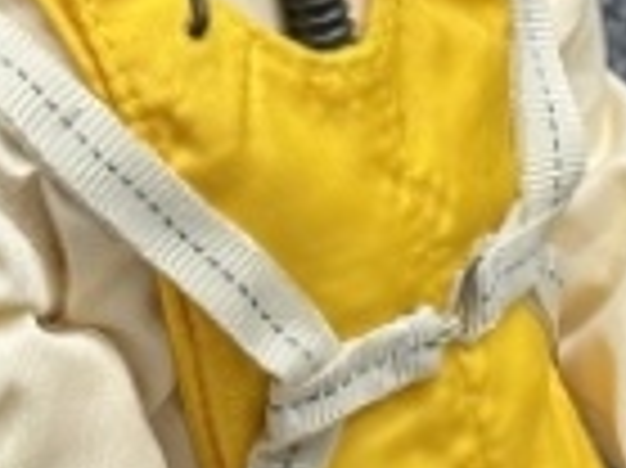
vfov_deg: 5.0
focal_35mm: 294
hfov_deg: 6.7
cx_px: 865
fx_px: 5312
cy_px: 479
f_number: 1.78
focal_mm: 6.76
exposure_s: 1/100
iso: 64
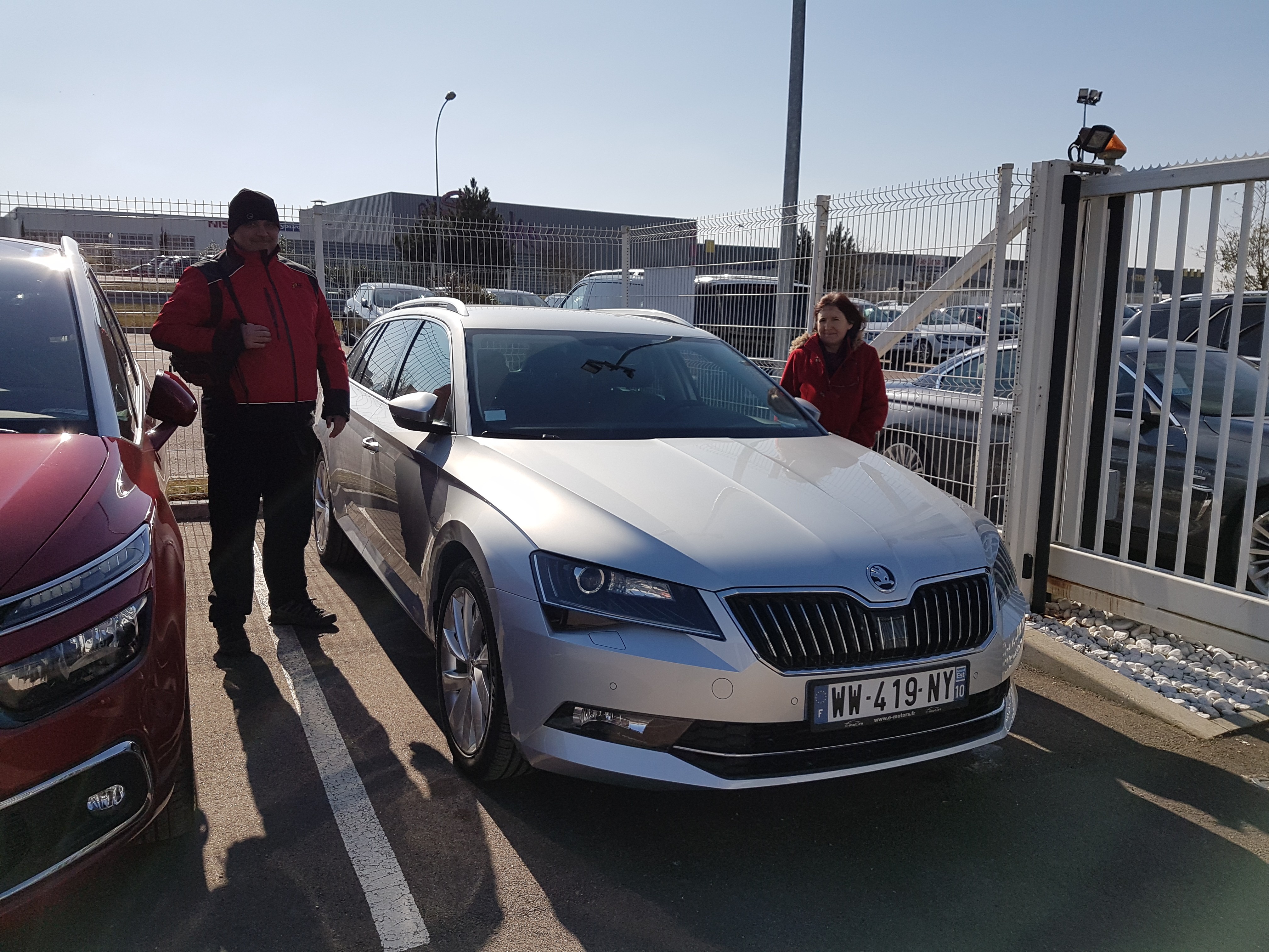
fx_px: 953
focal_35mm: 26
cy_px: 476
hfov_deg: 67.3
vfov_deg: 53.1
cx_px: 634
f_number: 1.7
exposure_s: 1/3616
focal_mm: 4.2
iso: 40
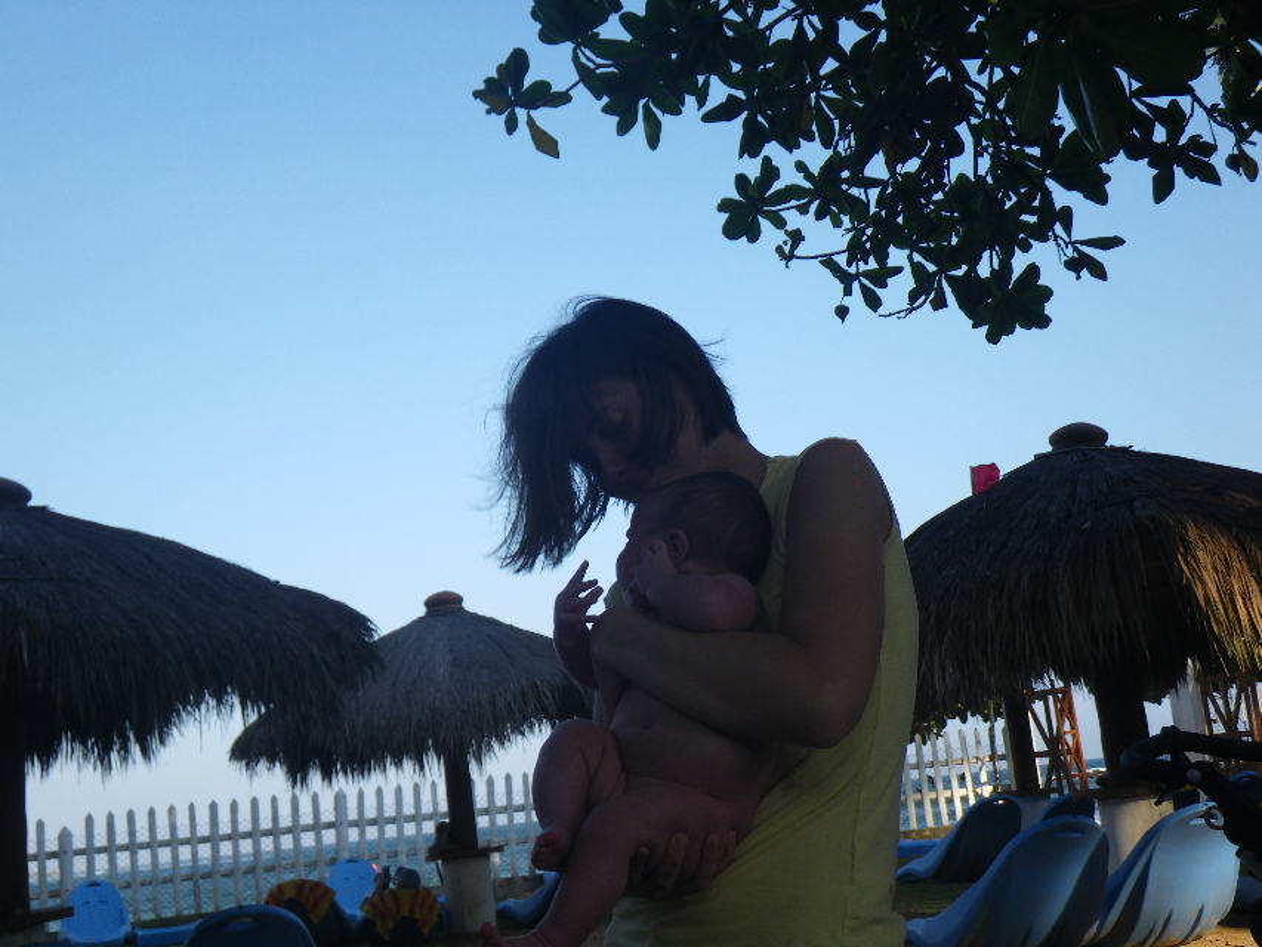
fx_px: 1531
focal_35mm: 42
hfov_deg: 44.8
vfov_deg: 34.4
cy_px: 474
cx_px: 631
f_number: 4.2
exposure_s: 1/160
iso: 50
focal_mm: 7.5
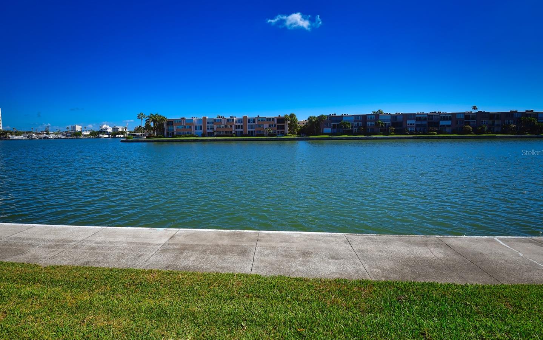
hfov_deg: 94.2
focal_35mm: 17
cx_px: 254
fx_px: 252
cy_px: 152
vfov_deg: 67.8
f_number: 10
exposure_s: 1/250
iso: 100
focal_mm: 10
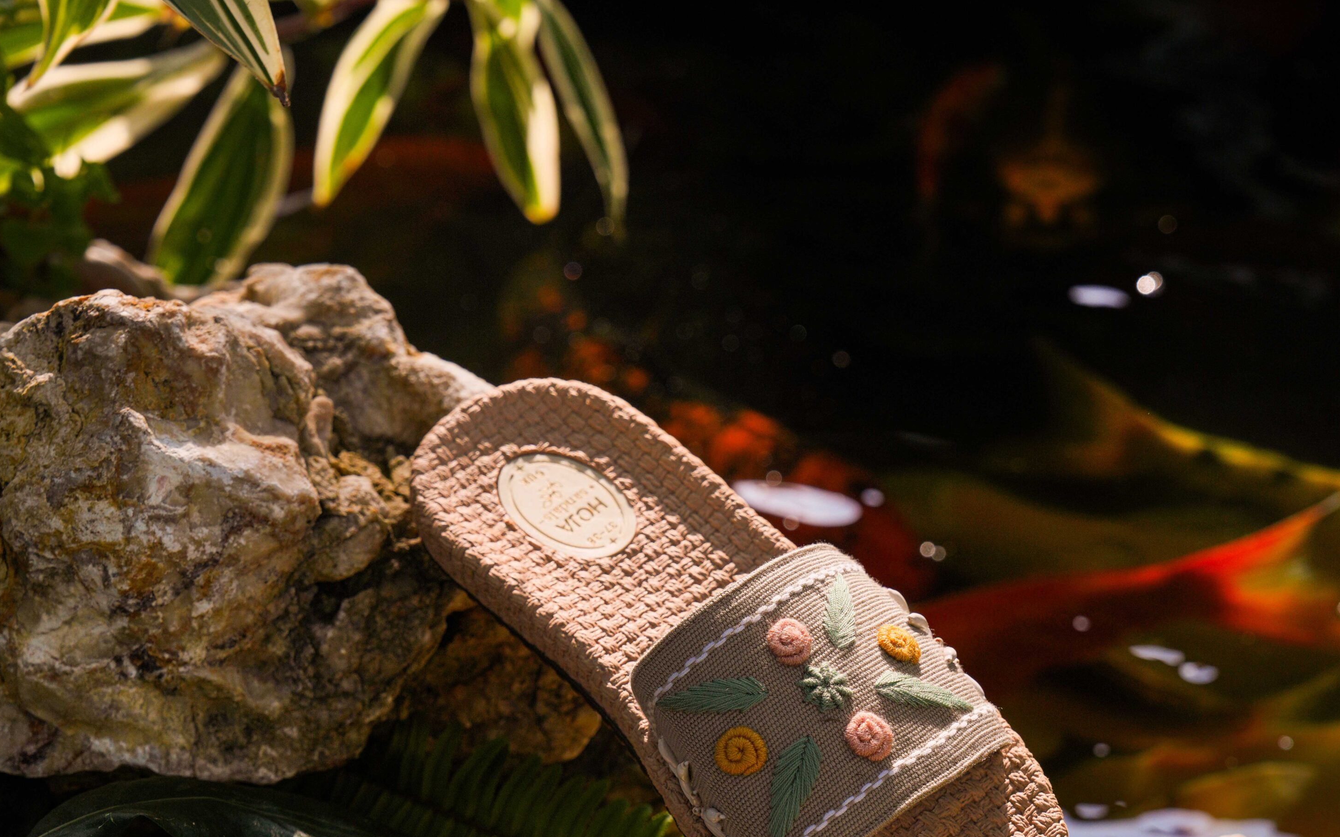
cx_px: 674
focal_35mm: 98
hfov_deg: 21.2
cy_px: 721
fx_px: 3578
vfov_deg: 13.3
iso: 125
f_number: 5.6
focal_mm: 62
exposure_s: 1/1000
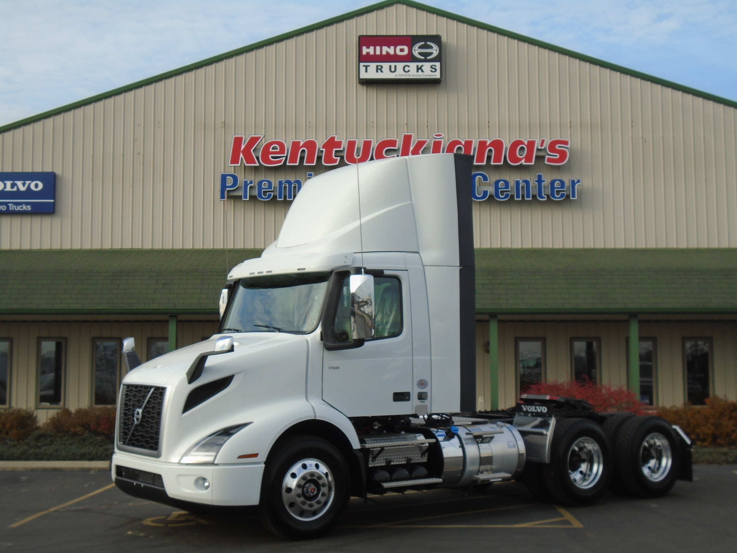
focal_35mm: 49
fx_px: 1043
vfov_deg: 29.7
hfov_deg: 38.9
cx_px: 368
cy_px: 276
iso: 100
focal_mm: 8.7
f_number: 4.5
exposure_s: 1/400
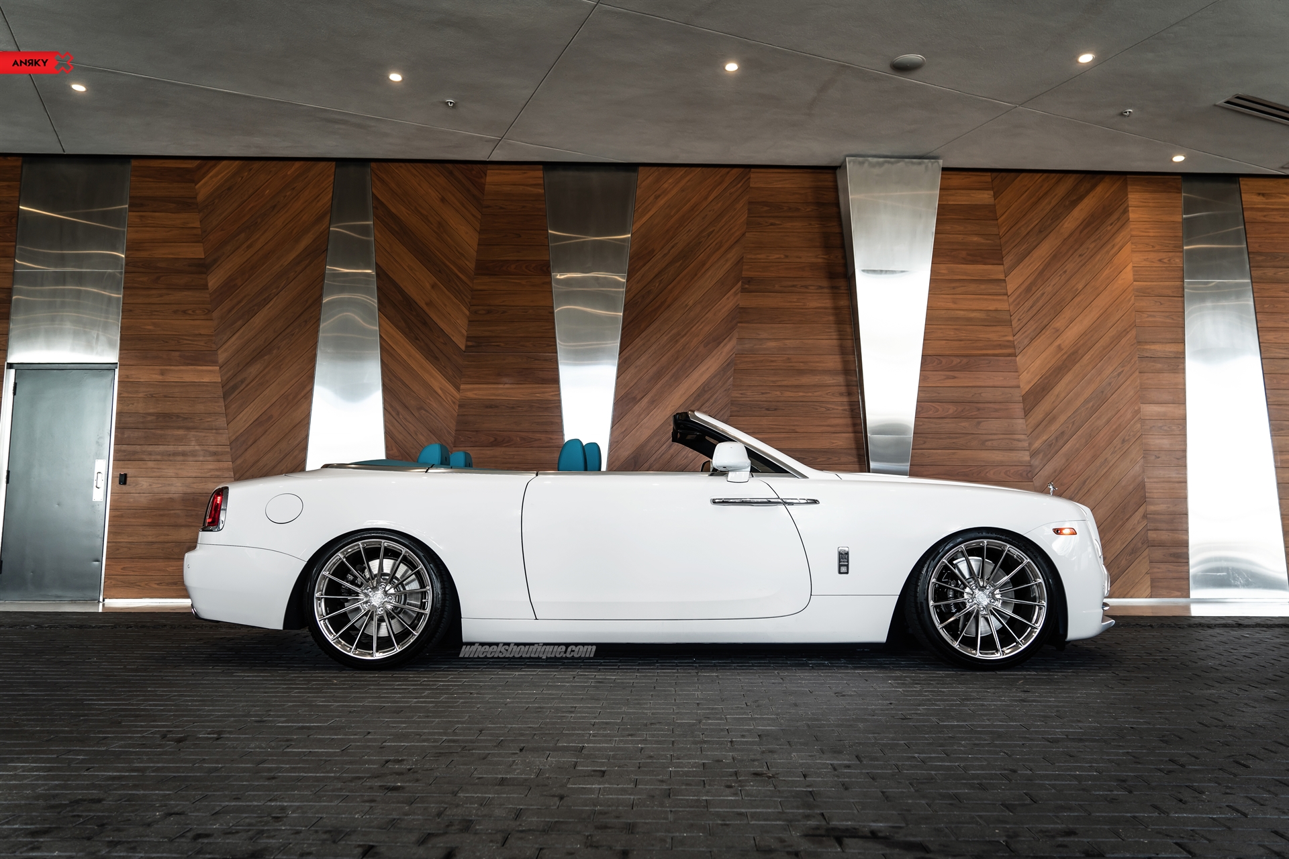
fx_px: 931
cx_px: 644
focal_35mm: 26
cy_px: 430
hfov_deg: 69.4
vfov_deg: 49.6
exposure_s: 1/100
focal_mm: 26
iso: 320
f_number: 4
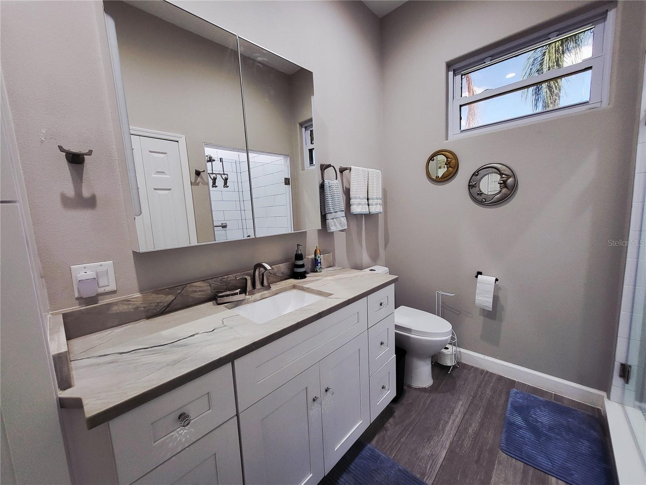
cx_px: 323
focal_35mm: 13
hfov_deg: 106.2
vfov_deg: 89.9
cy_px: 242
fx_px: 243
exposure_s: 1/60
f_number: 2.2
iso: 250
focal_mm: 1.74
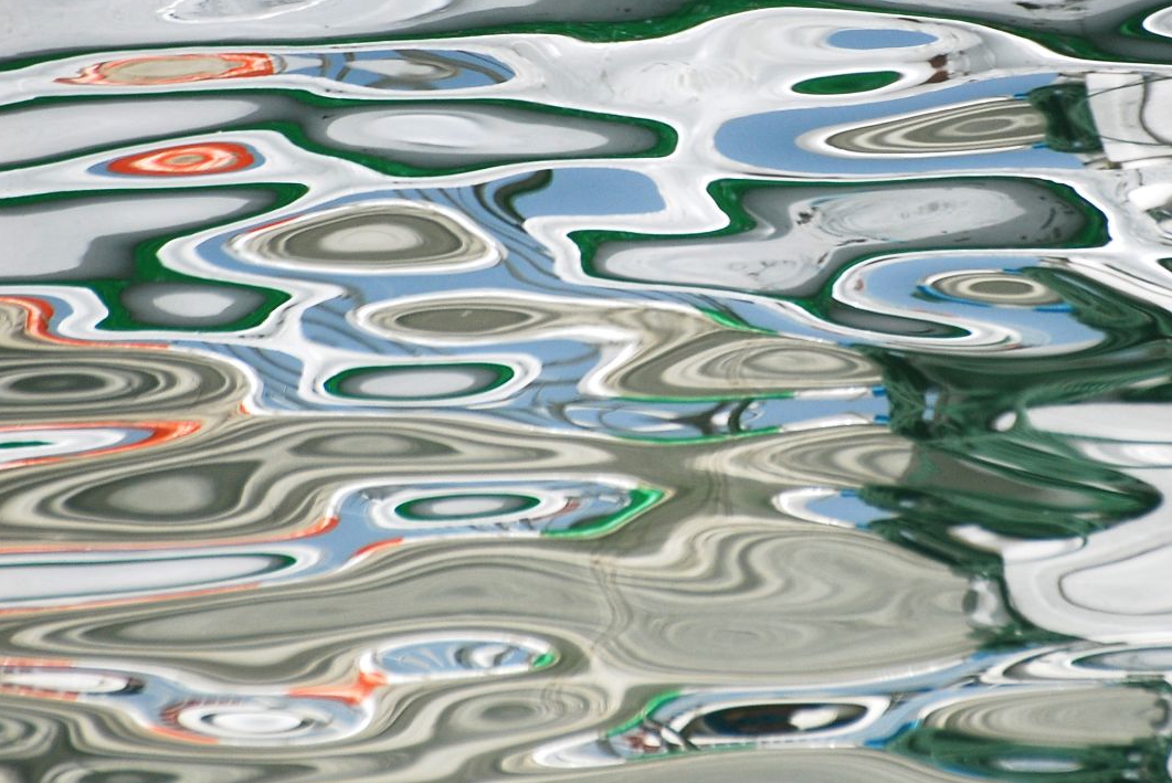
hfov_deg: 2.4
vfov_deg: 1.6
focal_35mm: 869
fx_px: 28309
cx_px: 784
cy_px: 274
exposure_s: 1/500
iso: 200
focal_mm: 300
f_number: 5.6
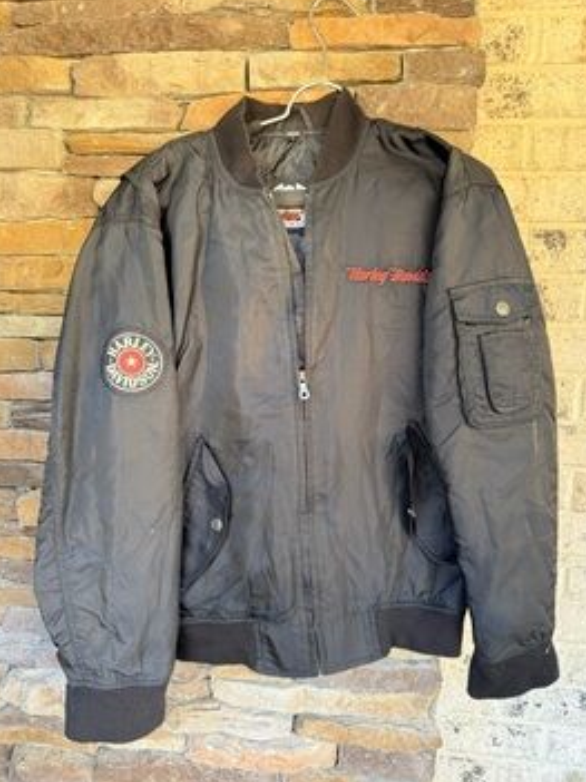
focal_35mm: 26
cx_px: 309
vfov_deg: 67.3
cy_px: 388
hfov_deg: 53.0
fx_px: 587
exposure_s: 1/121
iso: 160
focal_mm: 6.76
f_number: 1.78
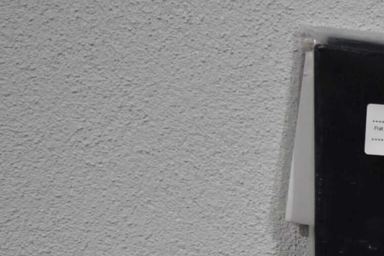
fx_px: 1835
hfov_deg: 11.7
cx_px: 457
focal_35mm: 172
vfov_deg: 7.8
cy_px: 395
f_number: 4.5
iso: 450
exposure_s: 1/250
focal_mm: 34
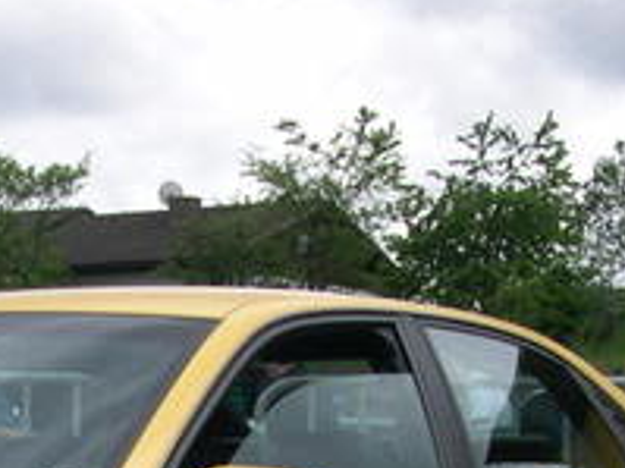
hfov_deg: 12.6
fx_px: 2761
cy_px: 801
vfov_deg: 9.3
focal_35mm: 153
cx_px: -119
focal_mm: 8
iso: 100
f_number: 7.6
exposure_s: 1/159
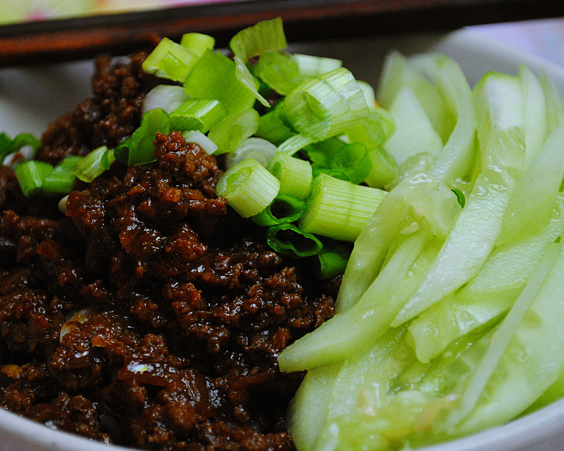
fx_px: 1562
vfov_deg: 16.4
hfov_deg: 20.4
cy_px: 224
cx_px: 230
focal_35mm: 94
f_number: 5.6
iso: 1100
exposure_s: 1/30
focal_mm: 55
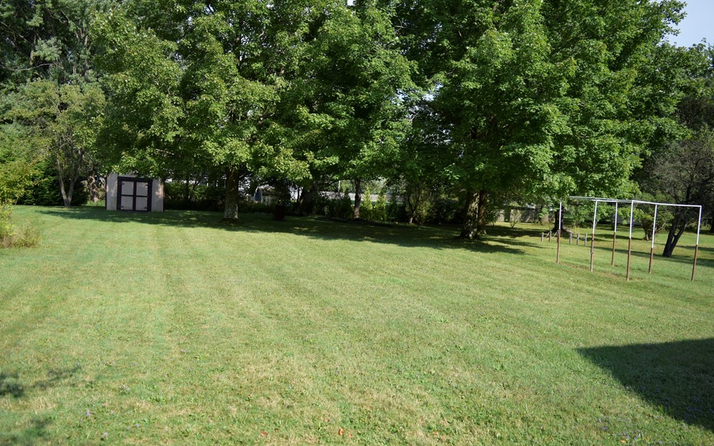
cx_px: 359
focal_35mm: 28
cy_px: 226
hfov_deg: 66.5
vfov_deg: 44.5
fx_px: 545
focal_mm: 18
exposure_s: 1/1250
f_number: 3.5
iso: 200
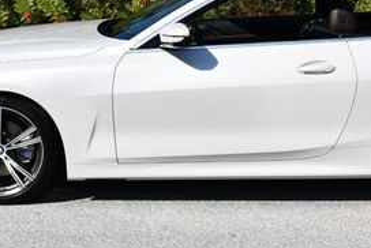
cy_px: -23
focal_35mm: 127
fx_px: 1310
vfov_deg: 10.7
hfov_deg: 16.1
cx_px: 271
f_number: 9
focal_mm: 27
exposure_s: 1/320
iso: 100
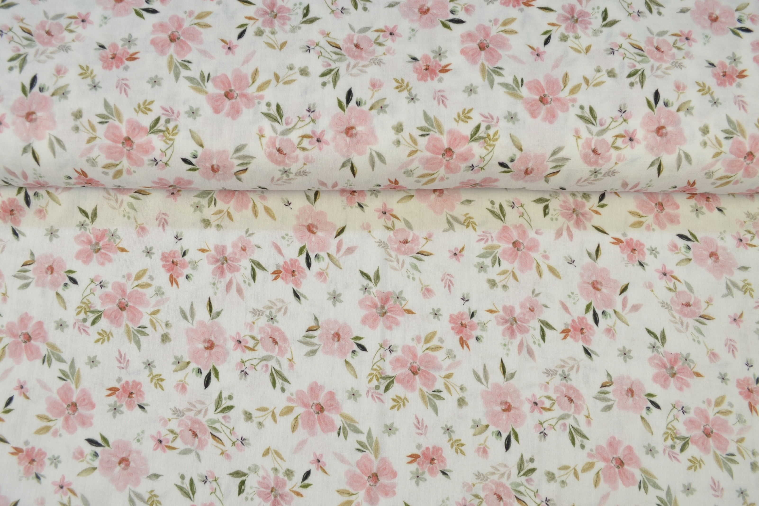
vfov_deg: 47.9
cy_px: 253
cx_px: 380
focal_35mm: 27
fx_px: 569
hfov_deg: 67.4
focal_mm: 18
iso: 100
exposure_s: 1/20
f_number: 5.6
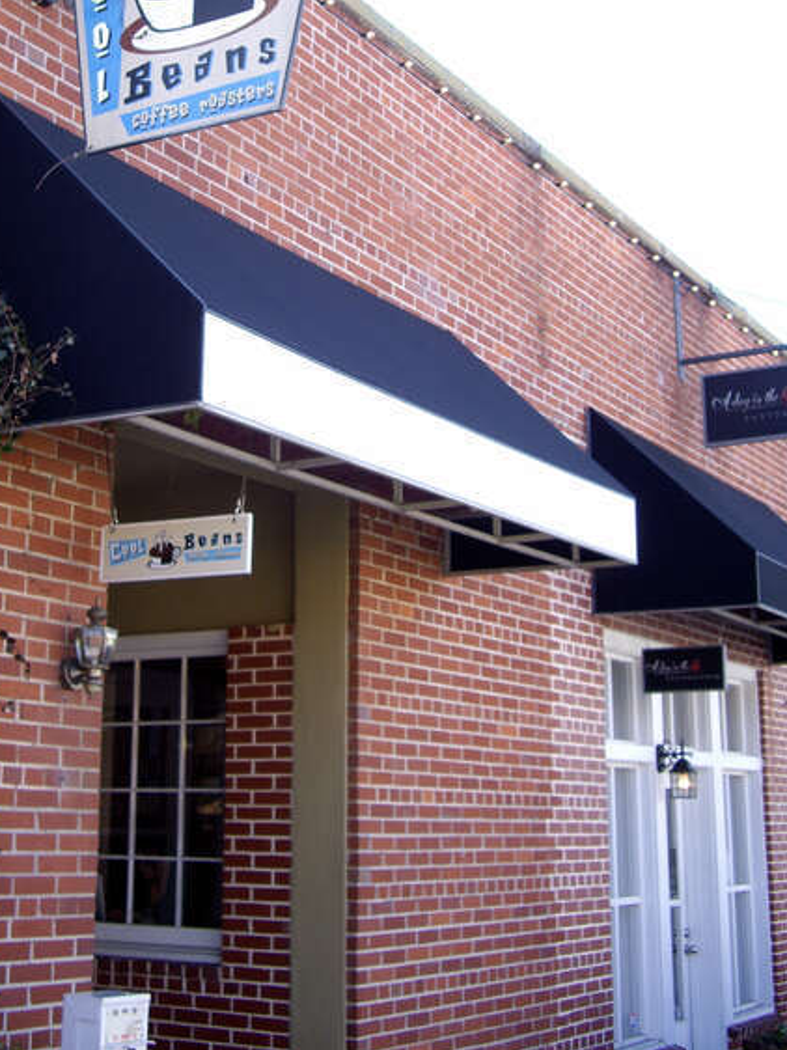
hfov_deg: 26.9
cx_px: 278
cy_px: 311
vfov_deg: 35.0
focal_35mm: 54
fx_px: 1638
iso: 100
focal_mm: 7.9
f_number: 2.8
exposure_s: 1/160
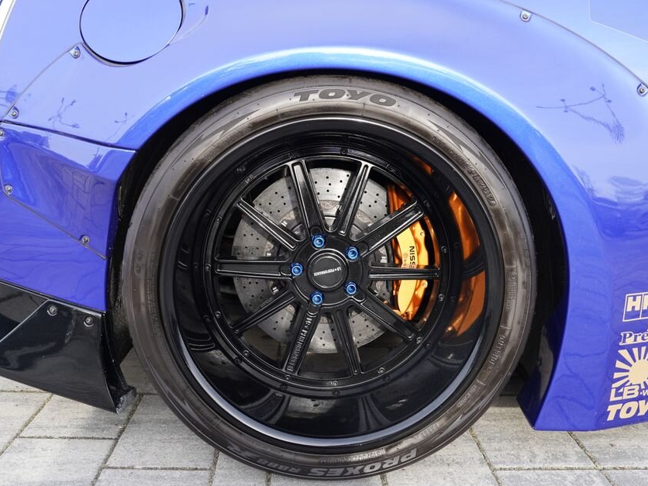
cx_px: 307
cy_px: 241
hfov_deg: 55.3
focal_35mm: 33
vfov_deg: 42.9
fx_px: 618
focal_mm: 28
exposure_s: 1/100
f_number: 4
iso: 100
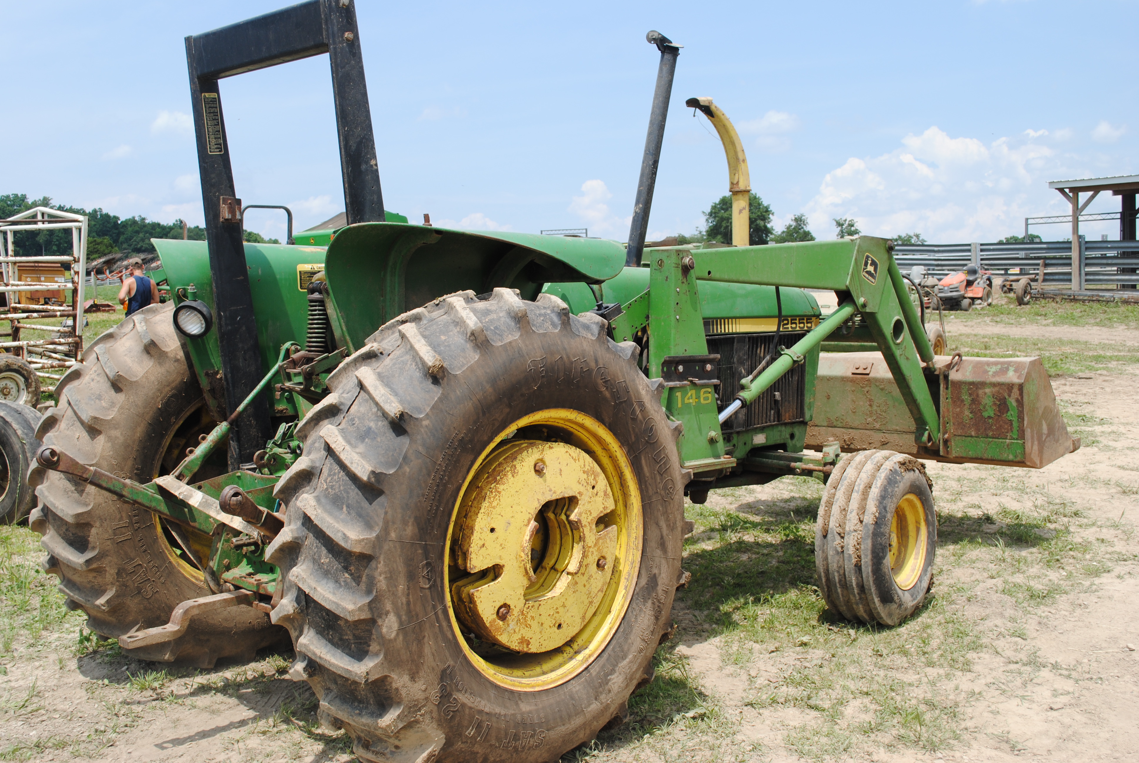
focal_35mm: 36
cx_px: 570
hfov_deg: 53.1
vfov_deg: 37.0
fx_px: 1140
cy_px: 382
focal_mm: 24
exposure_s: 1/250
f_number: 8
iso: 100
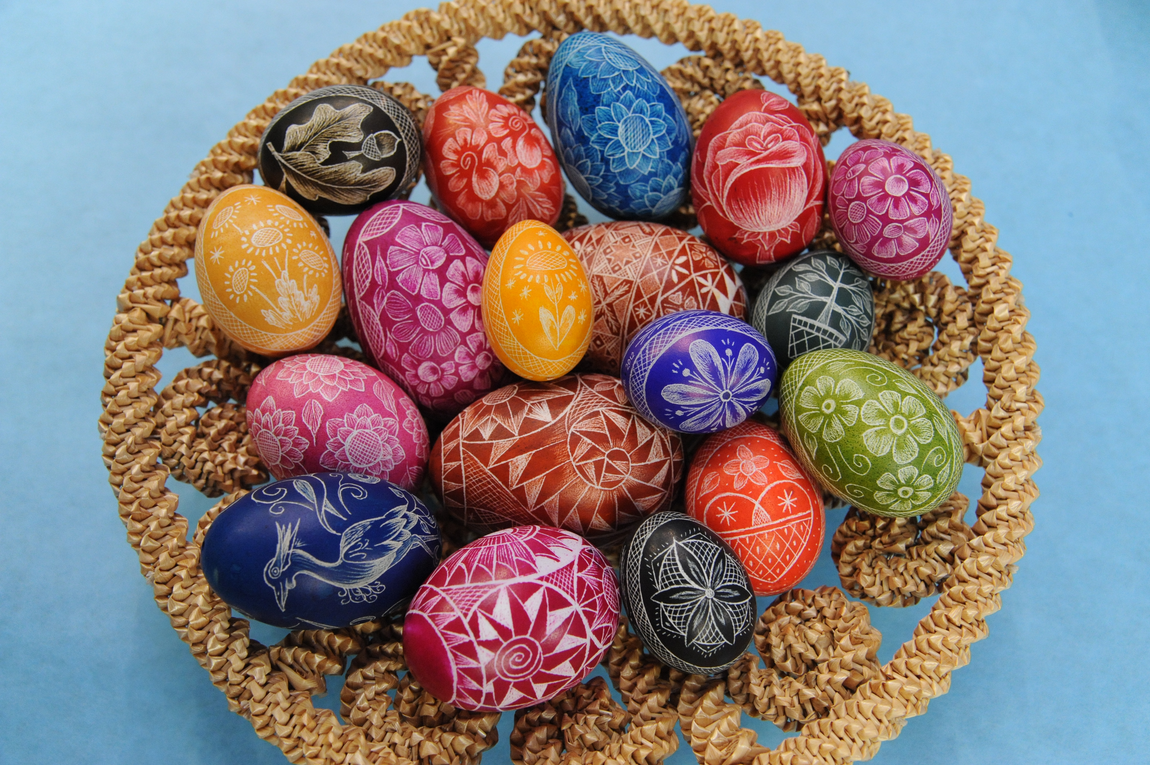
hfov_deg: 50.7
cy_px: 382
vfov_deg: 35.0
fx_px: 1213
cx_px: 575
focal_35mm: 38
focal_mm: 38
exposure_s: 1/200
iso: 3200
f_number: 5.6
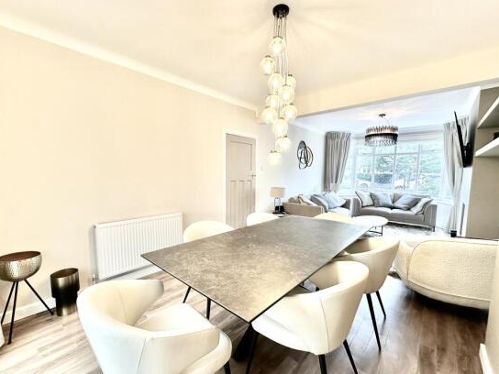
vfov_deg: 81.7
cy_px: 194
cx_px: 248
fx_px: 216
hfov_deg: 98.2
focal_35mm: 15
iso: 100
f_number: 2.2
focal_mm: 2.22
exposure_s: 1/100
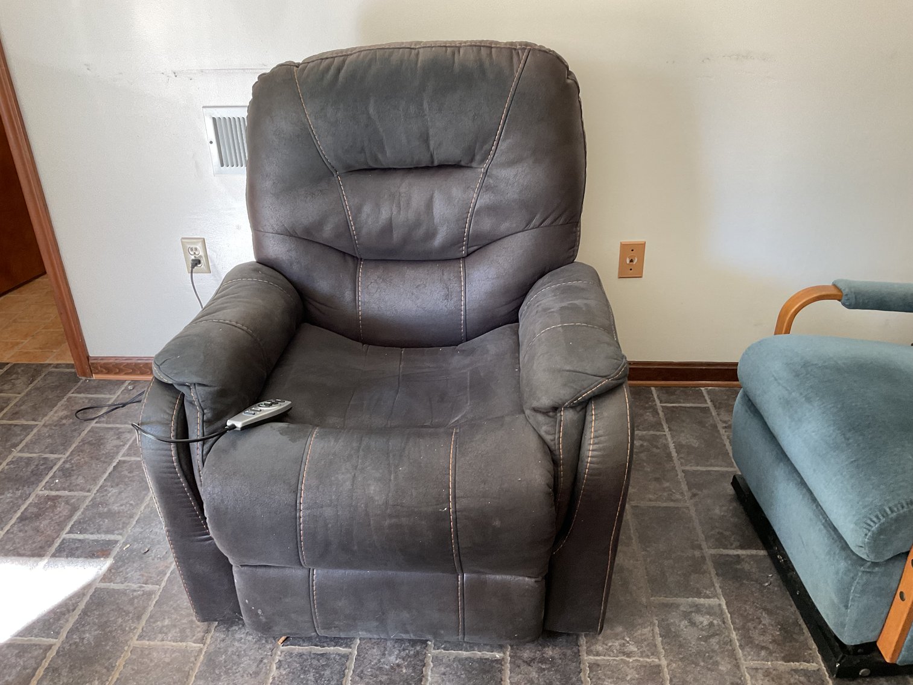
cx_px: 456
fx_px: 765
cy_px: 342
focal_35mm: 29
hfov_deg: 61.7
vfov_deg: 48.2
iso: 100
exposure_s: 1/60
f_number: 1.8
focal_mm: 3
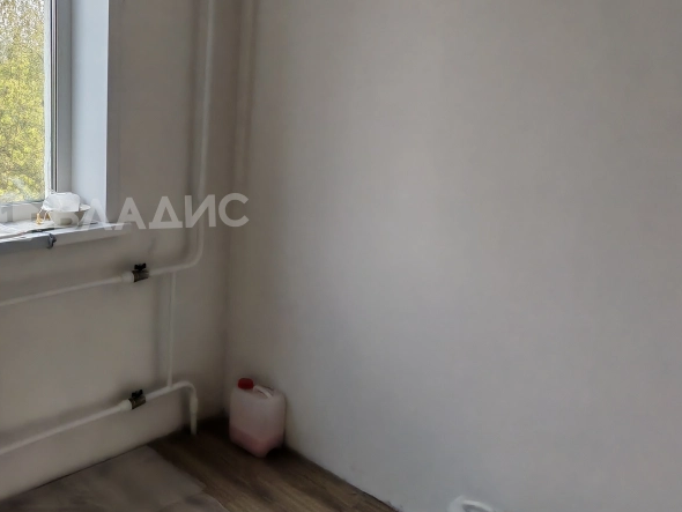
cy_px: 211
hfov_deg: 50.0
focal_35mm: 34
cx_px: 116
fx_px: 670
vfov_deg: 41.7
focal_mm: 1.96
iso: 50
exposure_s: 1/380
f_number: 2.2
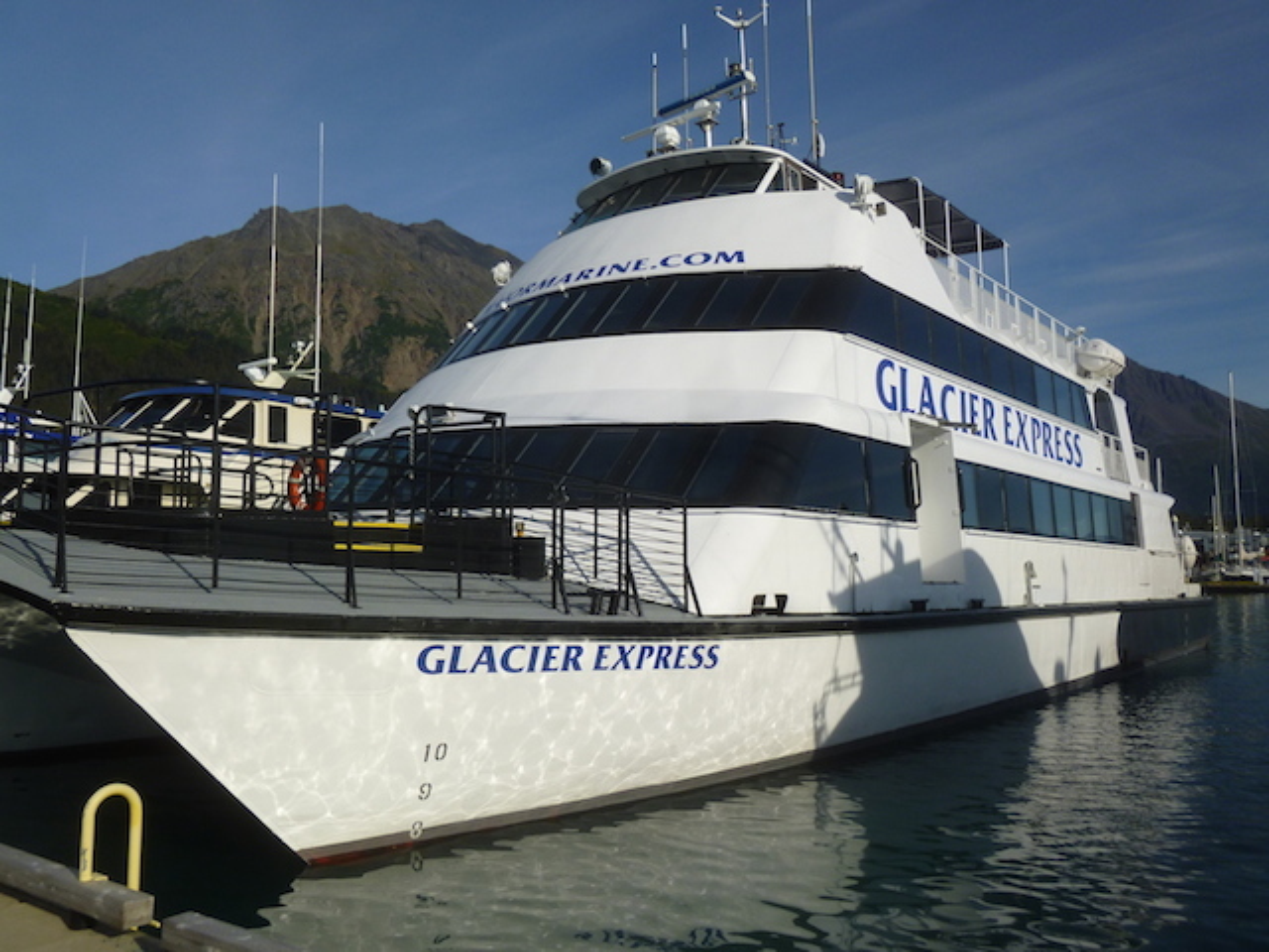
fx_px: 1063
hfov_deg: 61.7
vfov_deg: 48.2
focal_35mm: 29
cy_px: 476
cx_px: 634
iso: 100
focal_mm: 5.2
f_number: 9
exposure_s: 1/250
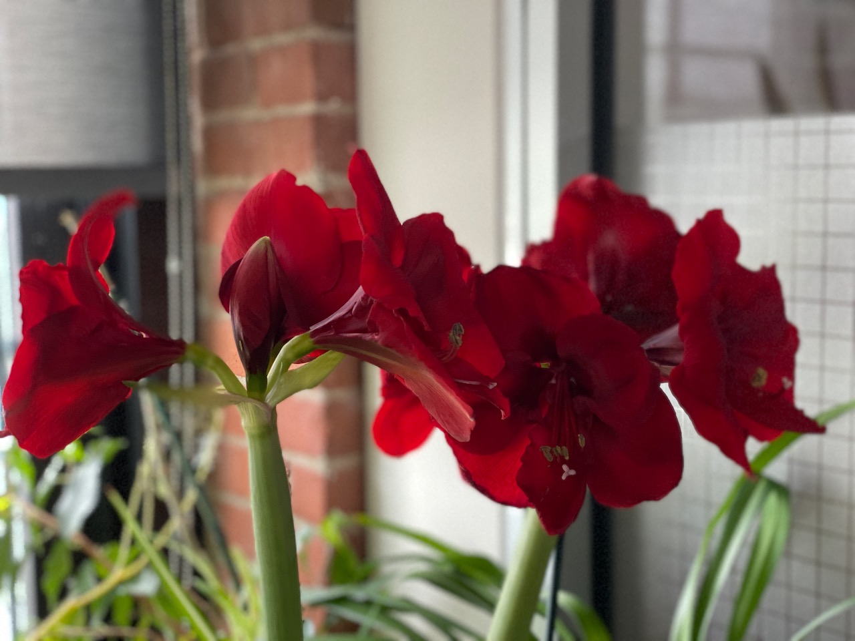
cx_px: 428
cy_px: 320
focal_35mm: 52
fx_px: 1284
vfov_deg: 28.0
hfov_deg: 36.8
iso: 400
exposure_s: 1/38
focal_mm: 6
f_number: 2
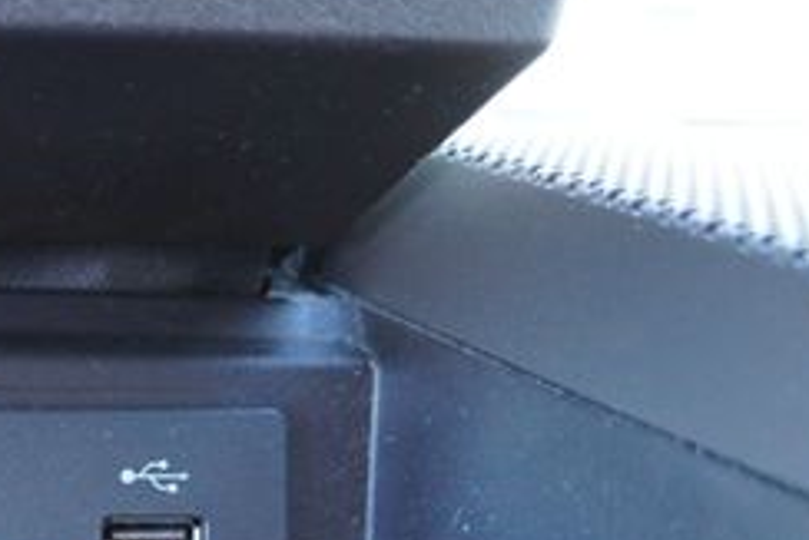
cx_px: -46
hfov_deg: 29.3
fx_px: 1417
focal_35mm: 63
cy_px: 553
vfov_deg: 20.8
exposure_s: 1/60
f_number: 3.5
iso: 1600
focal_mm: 16
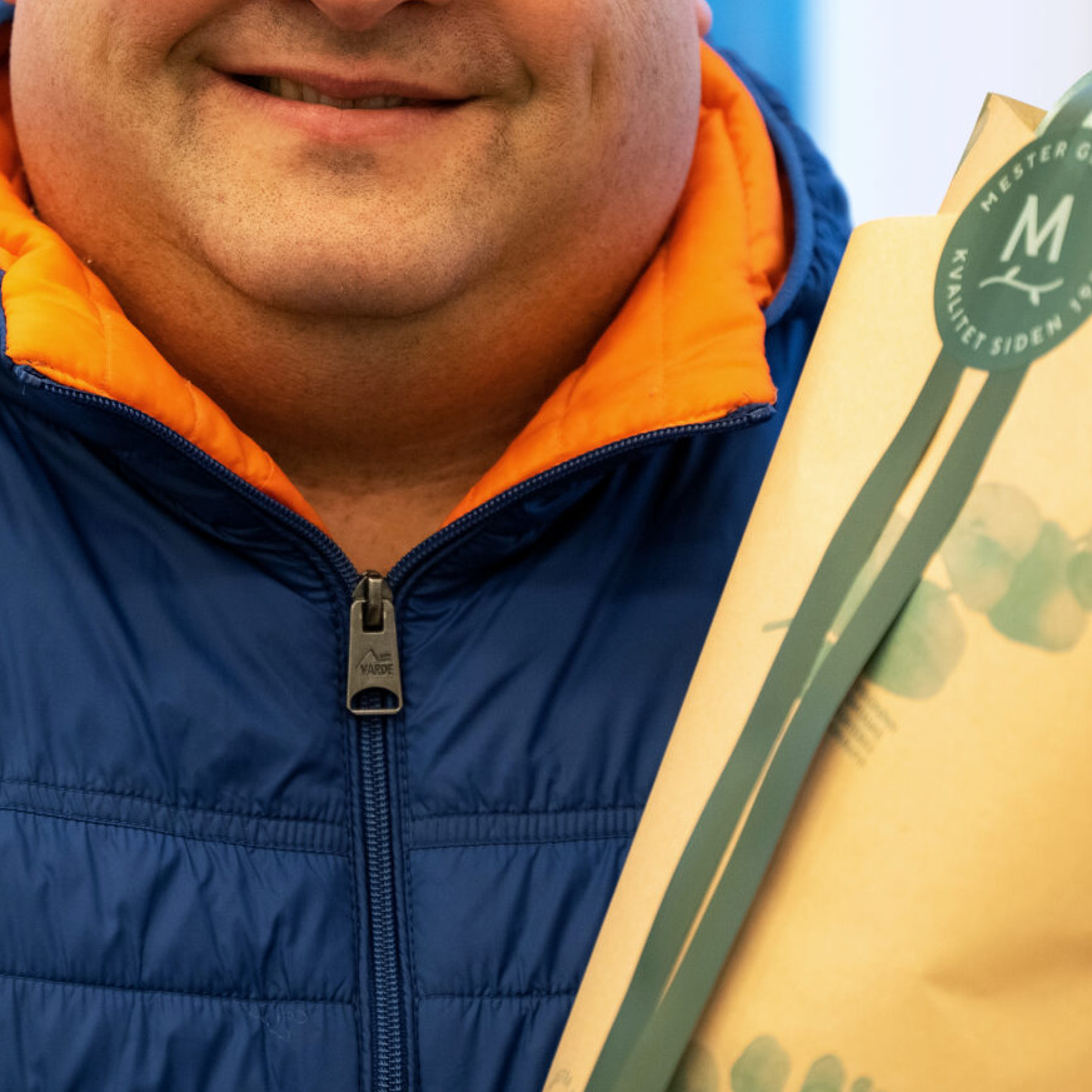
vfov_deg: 12.7
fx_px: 4890
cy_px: 416
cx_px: 394
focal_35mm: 137
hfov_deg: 12.7
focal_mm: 55
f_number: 2.8
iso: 1000
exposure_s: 1/100
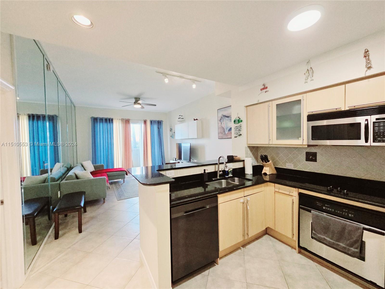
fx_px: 145
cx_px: 192
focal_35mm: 13
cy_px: 144
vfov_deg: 89.9
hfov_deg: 106.2
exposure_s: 1/60.2
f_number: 2.2
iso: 400
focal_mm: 2.2
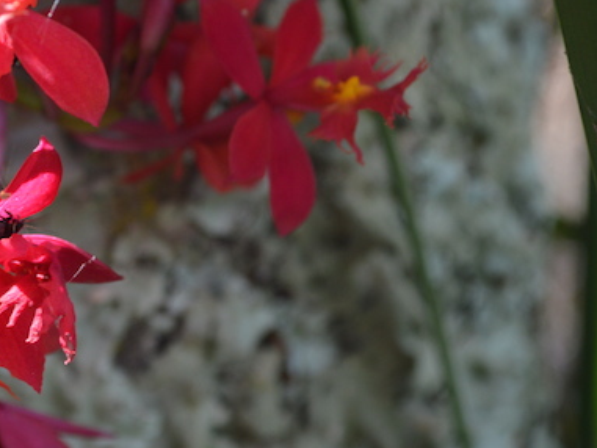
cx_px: 86
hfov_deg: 15.4
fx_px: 2191
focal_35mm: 127
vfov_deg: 11.6
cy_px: 91
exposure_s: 1/125
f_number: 5.6
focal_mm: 42
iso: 400
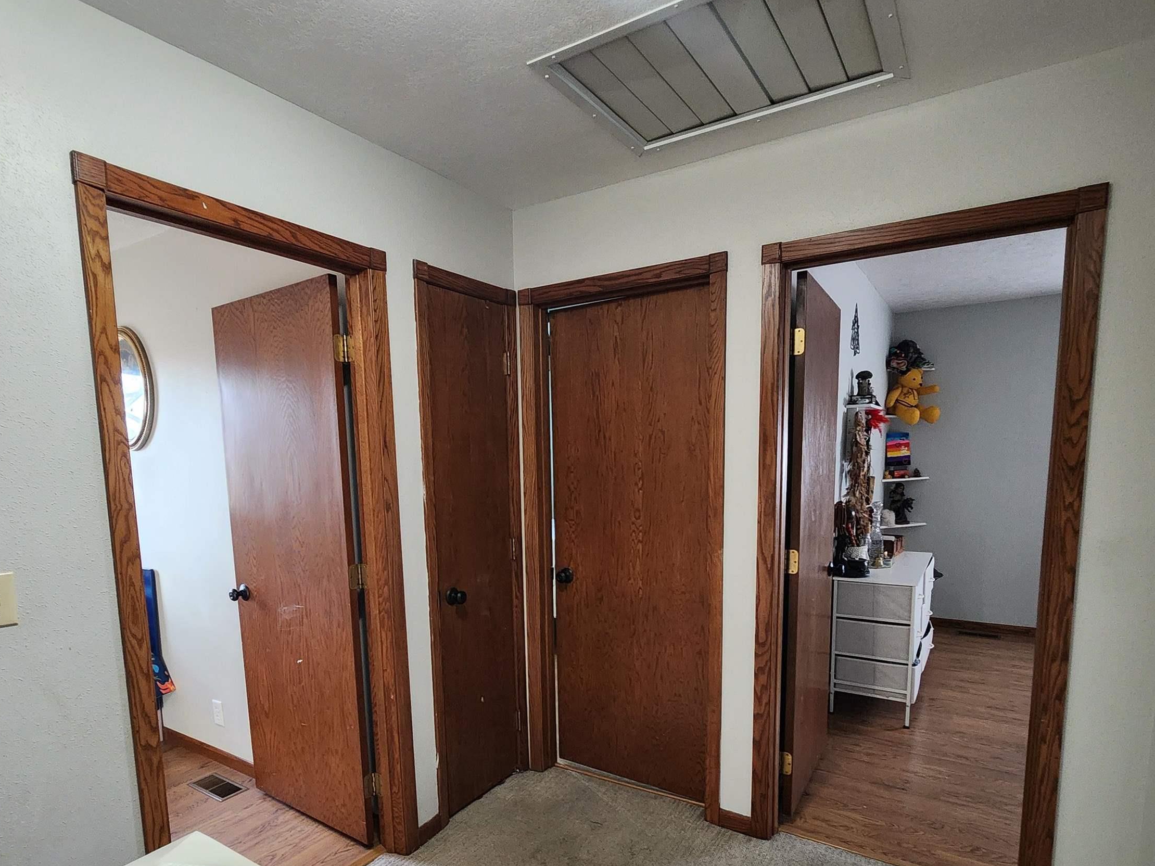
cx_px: 551
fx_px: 601
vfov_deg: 70.4
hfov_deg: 87.7
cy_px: 545
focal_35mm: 18
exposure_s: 1/30
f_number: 2.2
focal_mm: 2.2
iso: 640
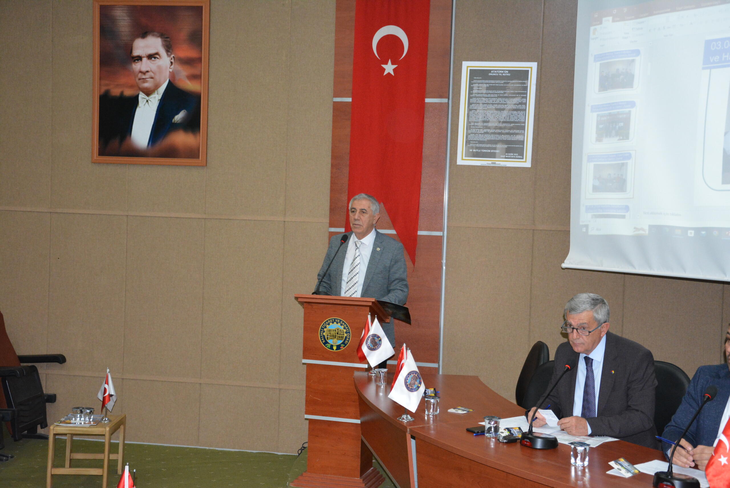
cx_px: 365
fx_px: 1035
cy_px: 244
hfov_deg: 38.9
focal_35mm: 51
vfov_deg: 26.5
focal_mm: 34
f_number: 4.2
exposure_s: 1/60
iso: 2500
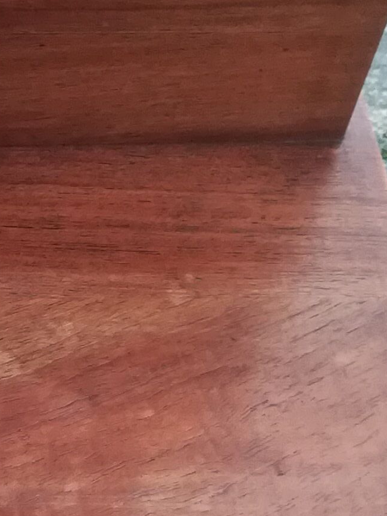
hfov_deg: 11.9
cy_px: 381
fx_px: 1774
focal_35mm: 119
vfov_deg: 16.5
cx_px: -189
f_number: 2.2
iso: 200
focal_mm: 3.83
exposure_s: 1/33.3
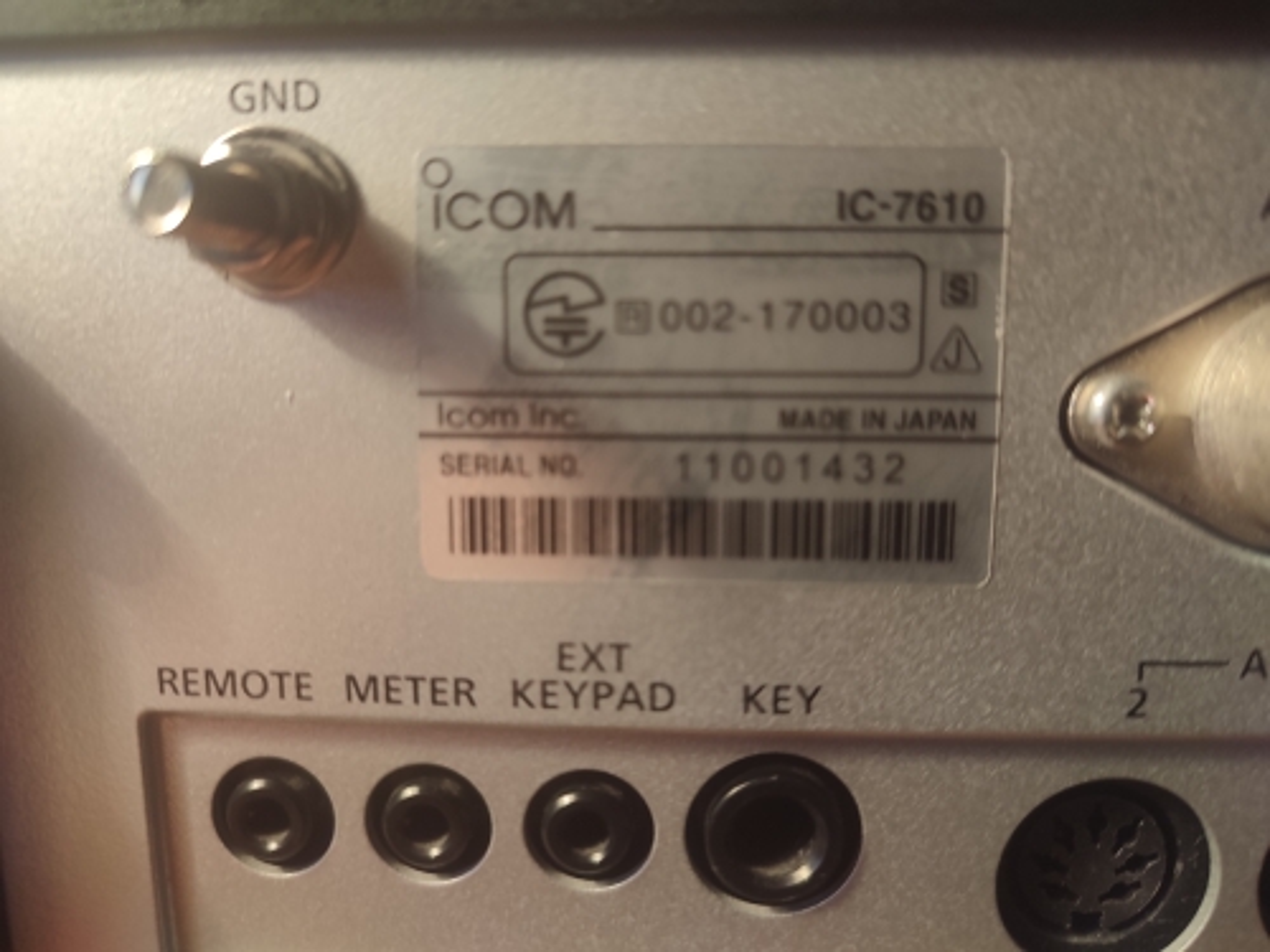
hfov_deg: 69.4
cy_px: 476
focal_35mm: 25
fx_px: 917
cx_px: 635
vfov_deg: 54.9
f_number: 1.9
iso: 226
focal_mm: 6.04
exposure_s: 1/33
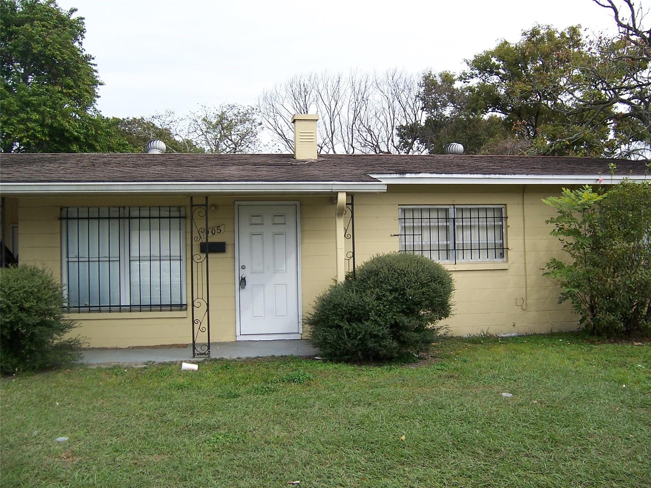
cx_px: 326
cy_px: 244
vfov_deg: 42.9
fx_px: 621
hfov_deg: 55.4
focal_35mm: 33
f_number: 3.4
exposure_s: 1/350
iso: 80
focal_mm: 5.5
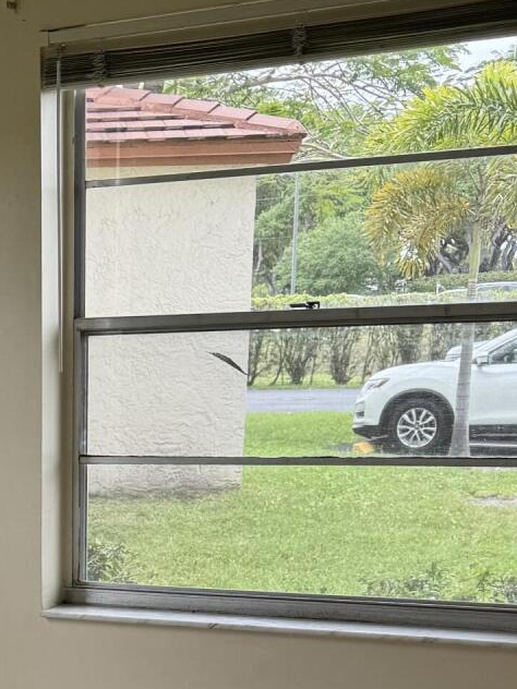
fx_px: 1513
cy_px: 831
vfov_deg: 23.4
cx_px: -92
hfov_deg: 18.4
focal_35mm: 76
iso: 80
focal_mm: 6.76
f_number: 1.78
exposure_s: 1/664
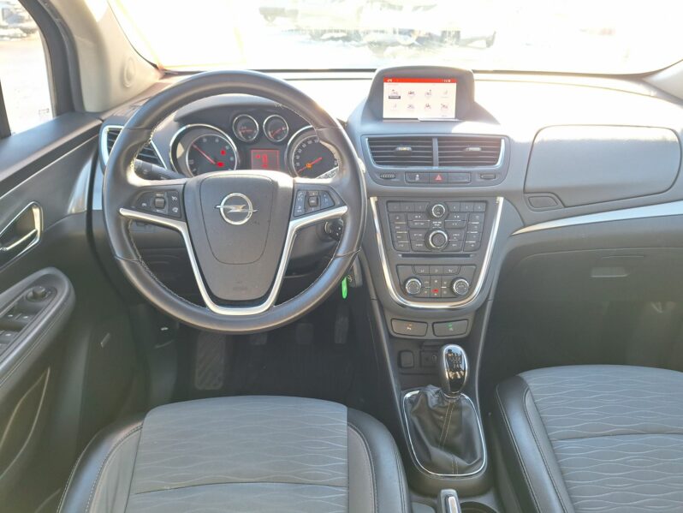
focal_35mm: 23
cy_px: 256
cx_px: 342
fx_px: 454
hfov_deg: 73.9
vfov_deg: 58.9
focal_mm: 5.54
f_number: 1.8
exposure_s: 1/100
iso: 40
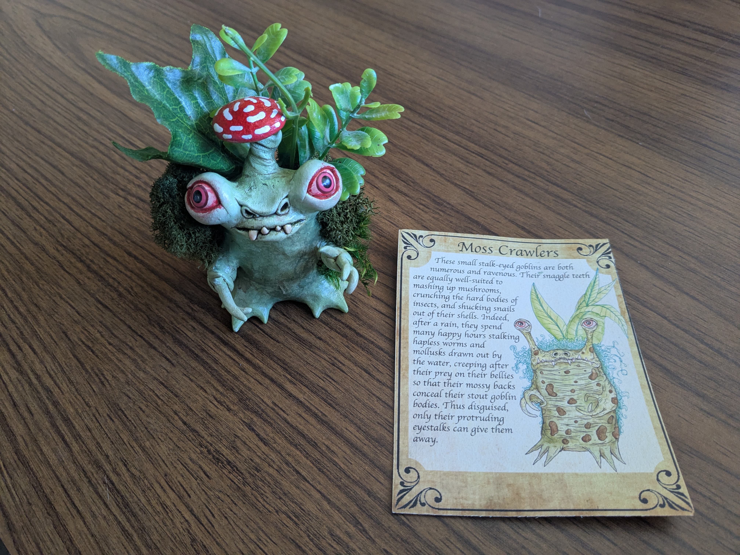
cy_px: 278
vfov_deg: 51.4
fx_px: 577
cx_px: 370
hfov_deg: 65.3
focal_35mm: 27
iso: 203
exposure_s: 1/120
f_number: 1.73
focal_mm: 4.38
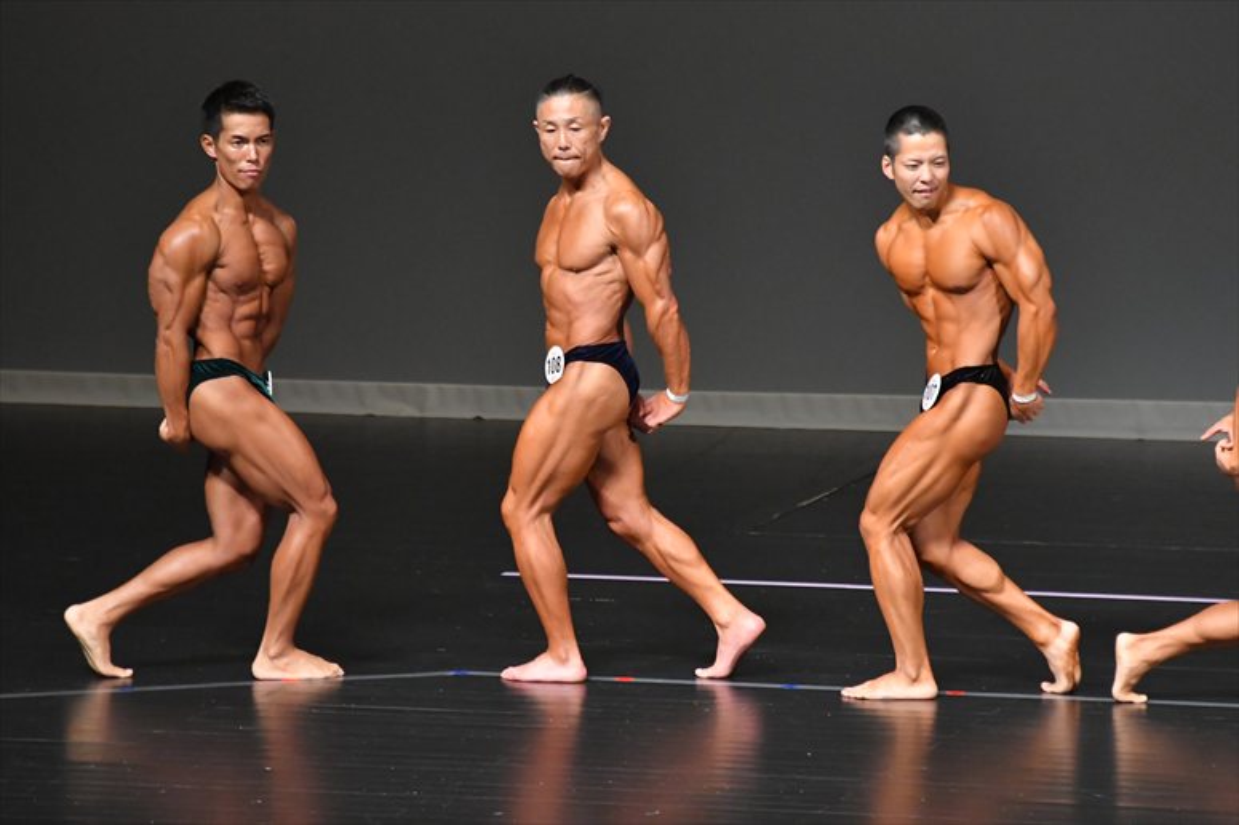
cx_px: 620
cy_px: 412
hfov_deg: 6.0
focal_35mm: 345
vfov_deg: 4.0
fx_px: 11868
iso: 5000
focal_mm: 230
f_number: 5.6
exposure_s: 1/400
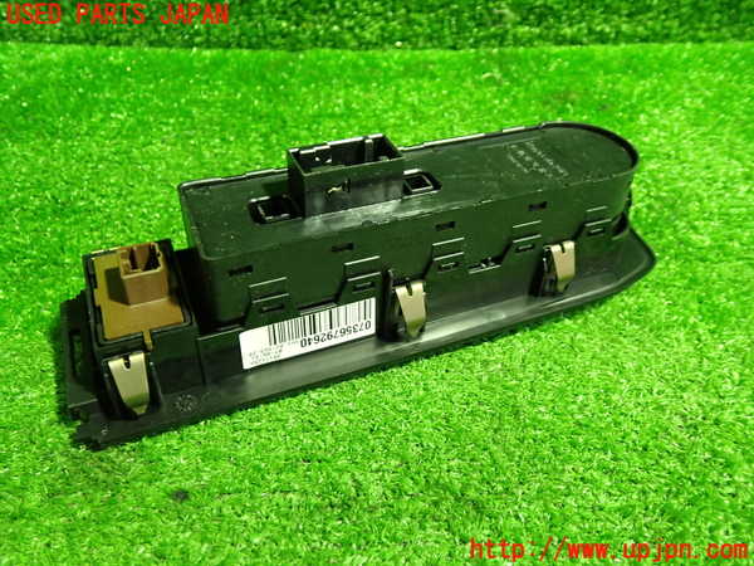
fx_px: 653
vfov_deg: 46.8
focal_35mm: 30
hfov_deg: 60.0
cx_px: 377
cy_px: 283
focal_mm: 5.4
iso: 640
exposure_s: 1/30
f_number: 2.3
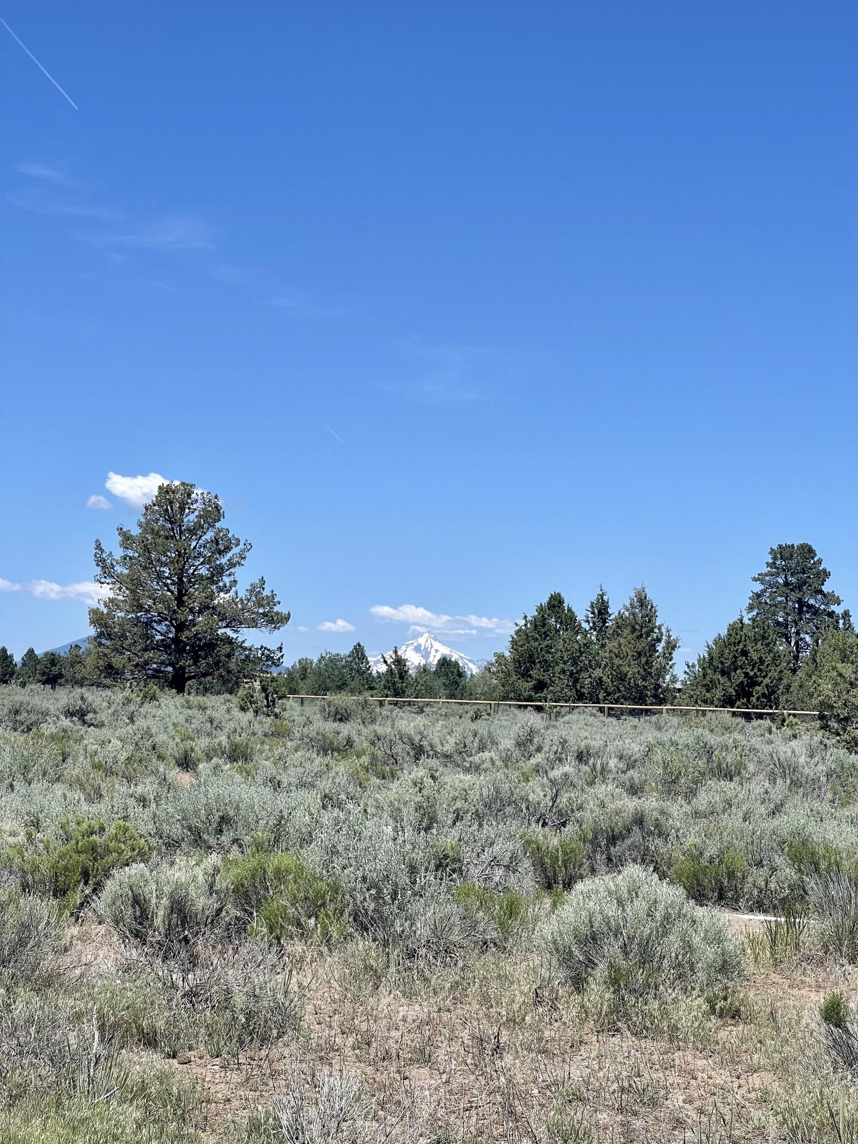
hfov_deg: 22.9
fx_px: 2115
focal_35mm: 64
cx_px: 429
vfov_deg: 30.3
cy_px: 572
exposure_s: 1/1449
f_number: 2.2
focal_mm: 7.5
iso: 20
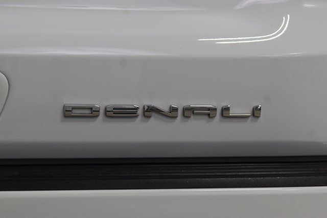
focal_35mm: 105
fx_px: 954
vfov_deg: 13.0
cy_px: 109
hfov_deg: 19.5
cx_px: 164
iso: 1600
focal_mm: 70
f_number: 6.3
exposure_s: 1/125
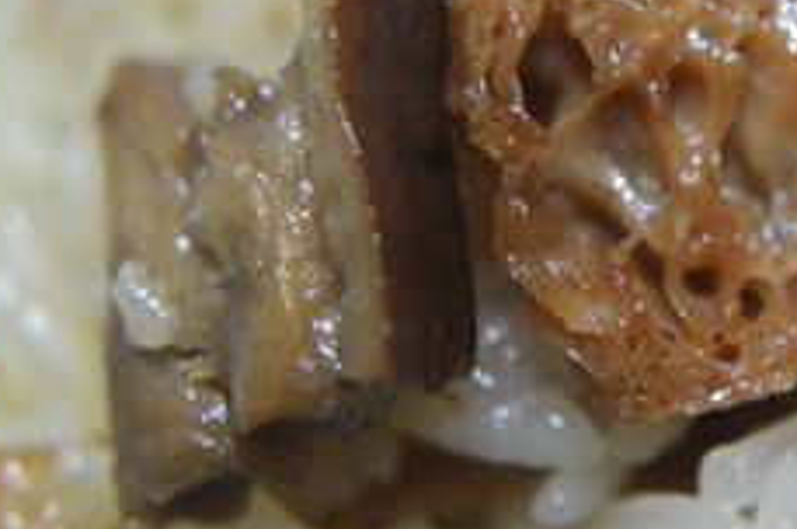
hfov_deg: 18.7
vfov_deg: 12.7
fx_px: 2365
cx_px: 766
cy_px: 89
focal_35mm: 107
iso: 800
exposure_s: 1/40
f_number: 1.8
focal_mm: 18.5
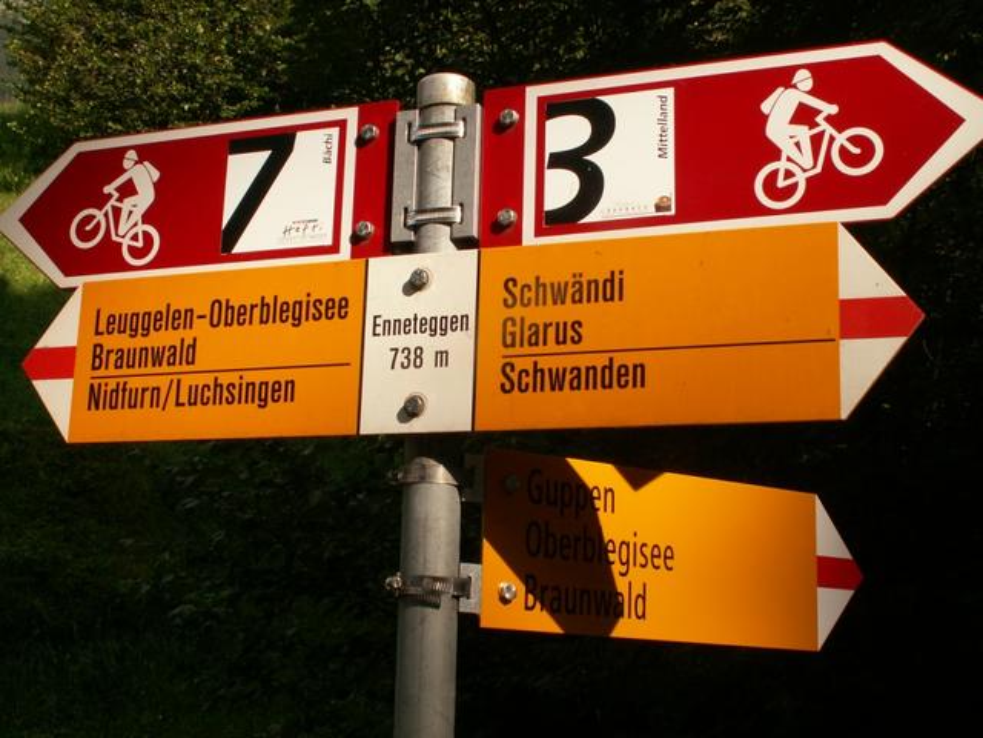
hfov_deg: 39.7
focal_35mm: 48
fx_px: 1363
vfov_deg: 30.3
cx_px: 492
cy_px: 369
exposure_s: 1/200
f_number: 6.3
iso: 50
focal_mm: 7.98
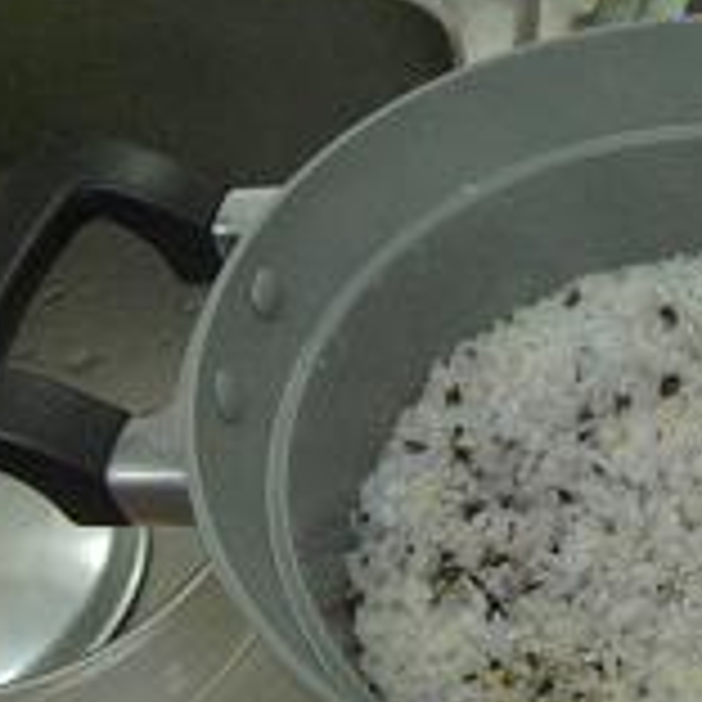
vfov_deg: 33.1
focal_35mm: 51
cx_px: 716
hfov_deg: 30.8
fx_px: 1170
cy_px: 464
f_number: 2.8
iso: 800
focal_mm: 4.6
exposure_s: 1/125
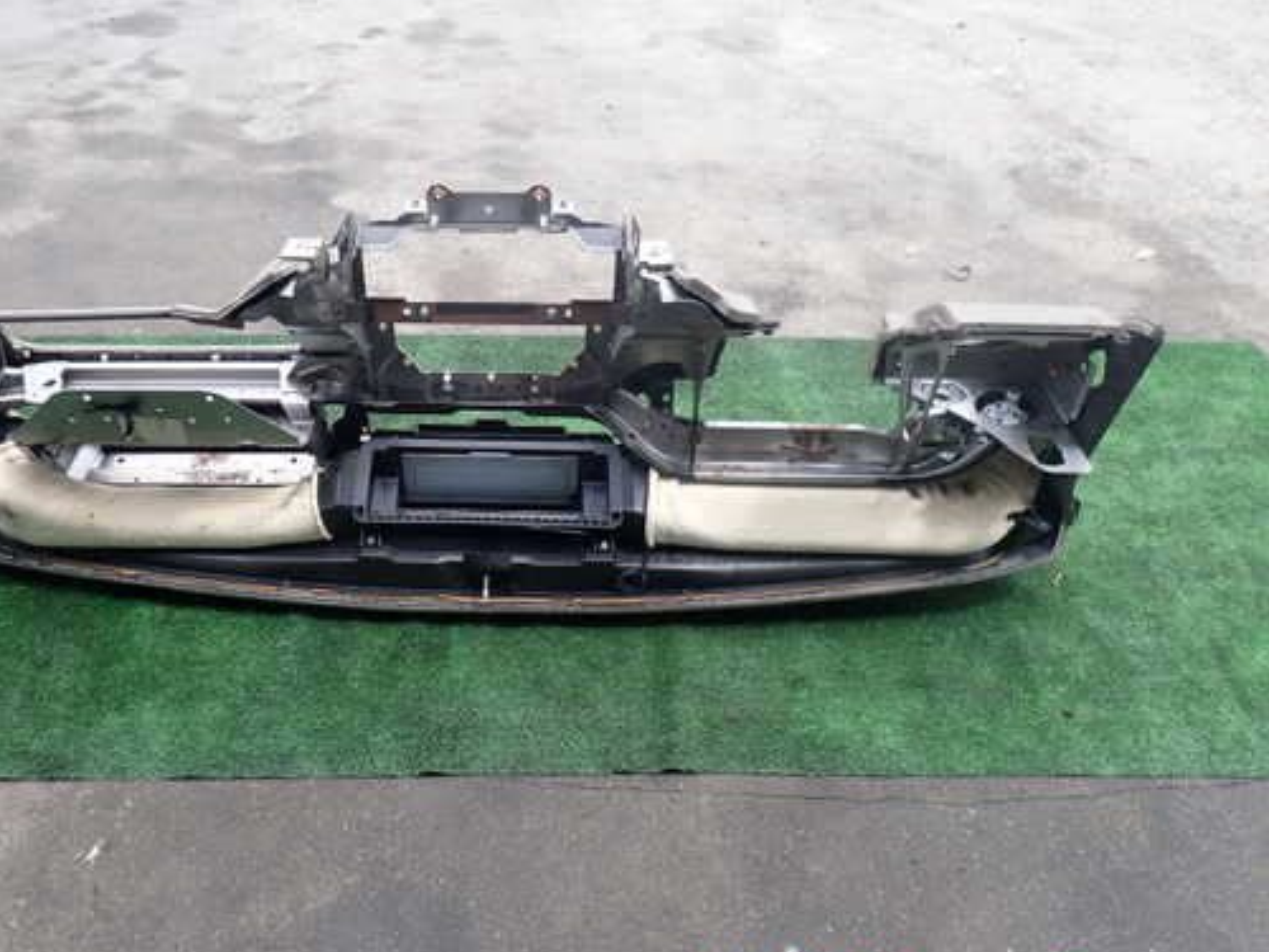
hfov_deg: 59.5
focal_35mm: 30
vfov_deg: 46.8
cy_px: 447
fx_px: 1100
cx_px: 510
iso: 100
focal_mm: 4.5
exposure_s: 1/320
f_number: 2.8
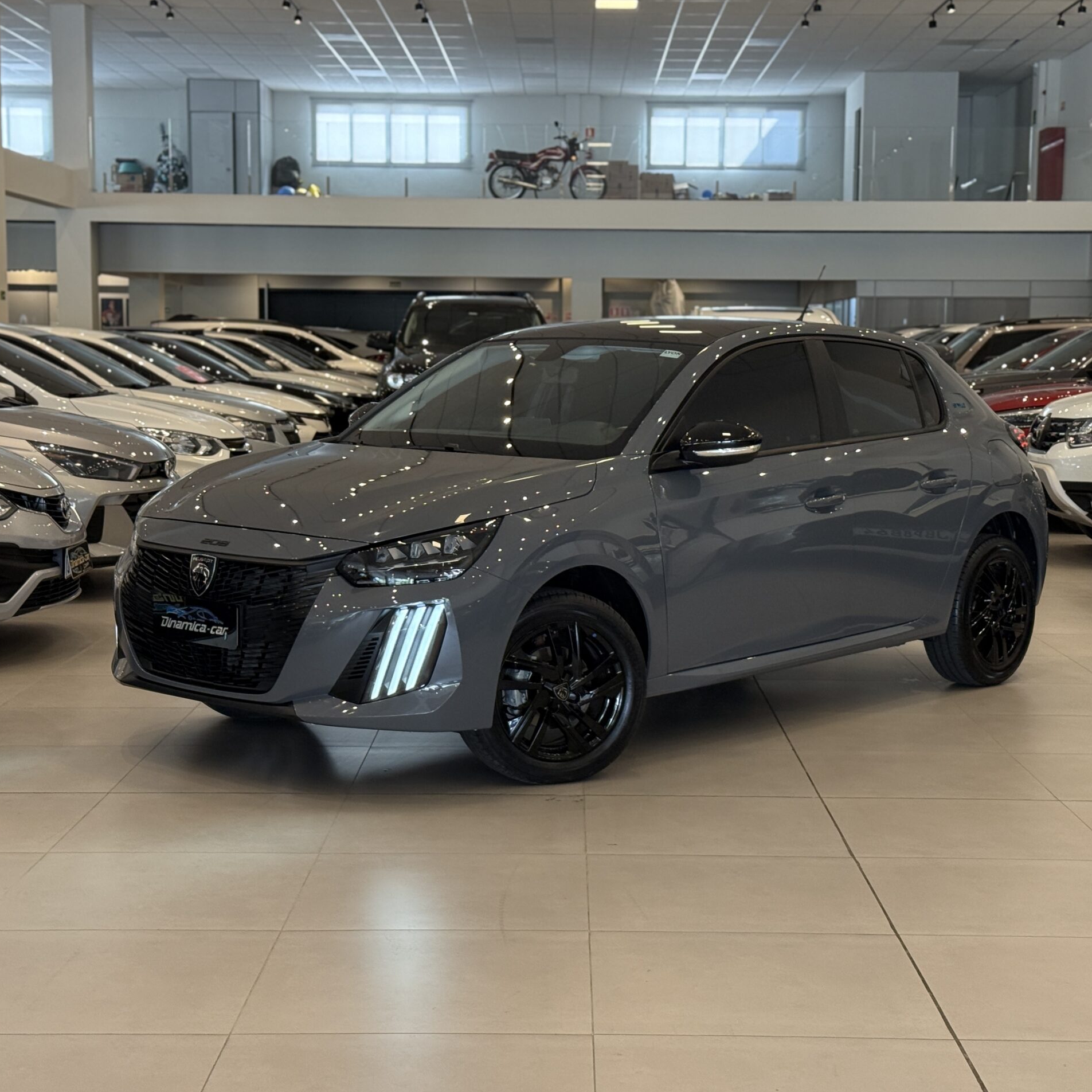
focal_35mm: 57
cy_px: 544
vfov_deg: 30.0
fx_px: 2034
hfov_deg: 30.0
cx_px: 578
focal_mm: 6.76
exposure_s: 1/120
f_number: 1.78
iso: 200
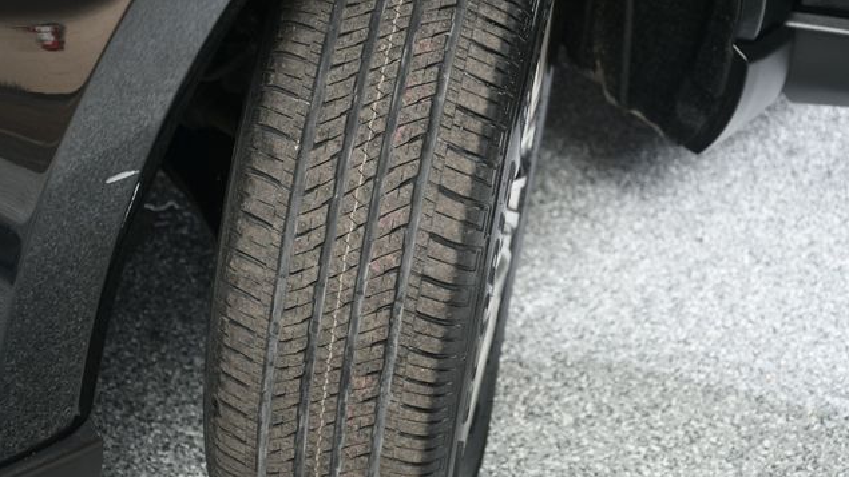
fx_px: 1711
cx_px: 422
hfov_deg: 27.9
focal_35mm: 76
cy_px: 219
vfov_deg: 15.9
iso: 100
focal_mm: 48
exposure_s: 1/160
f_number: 4.5
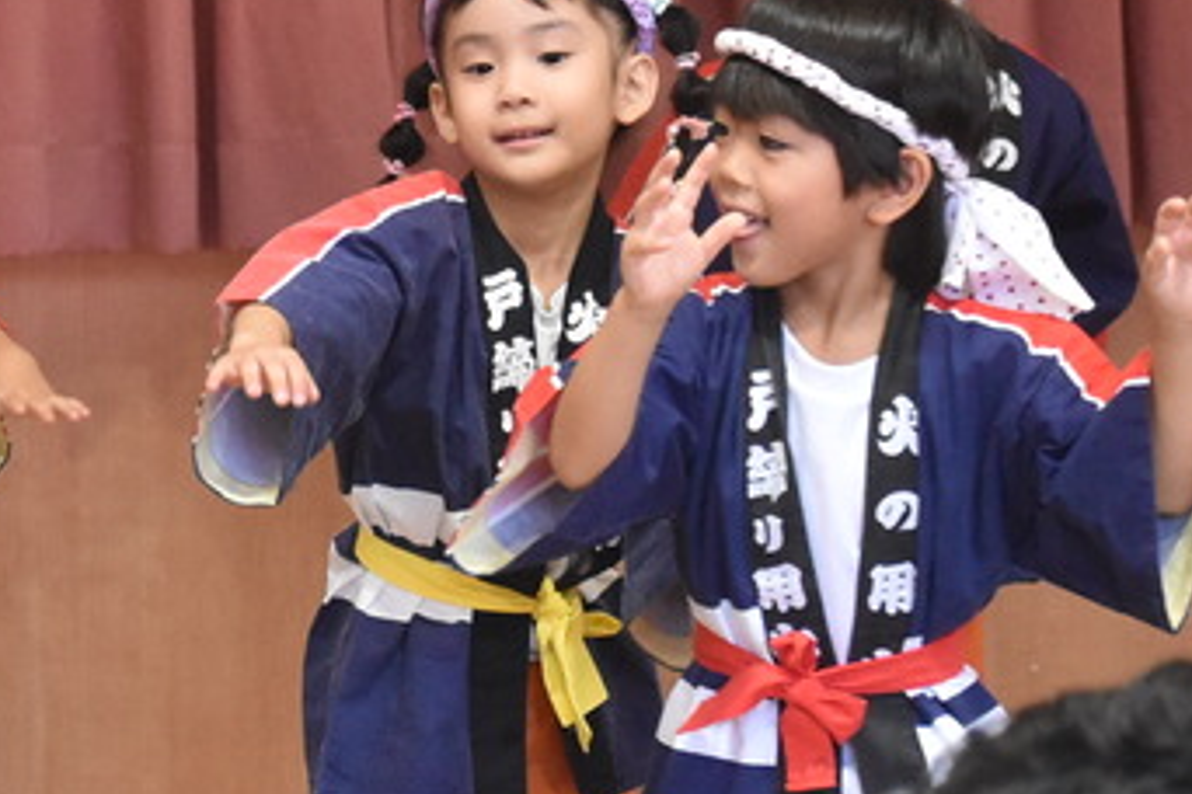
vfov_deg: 4.5
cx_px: -148
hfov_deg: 6.7
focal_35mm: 307
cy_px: 414
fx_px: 10164
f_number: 4.5
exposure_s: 1/250
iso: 4000
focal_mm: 70
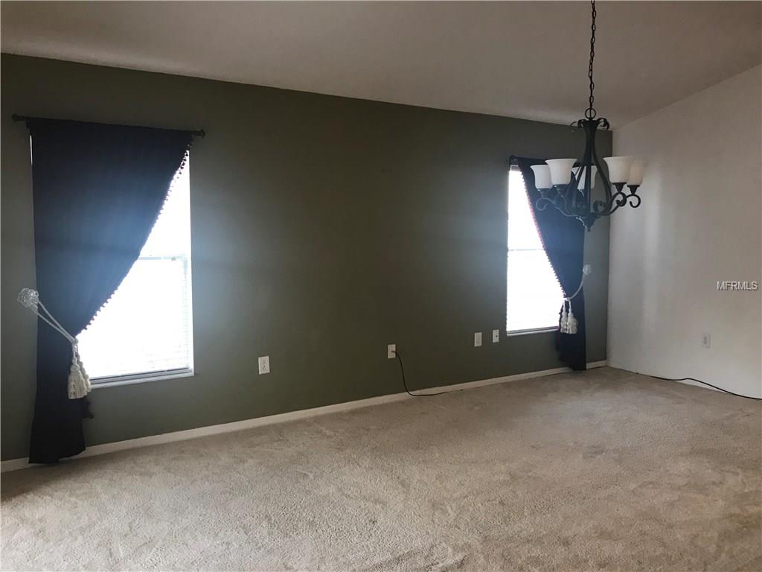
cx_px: 381
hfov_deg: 63.4
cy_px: 286
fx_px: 616
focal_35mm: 28
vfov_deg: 49.7
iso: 25
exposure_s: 1/30
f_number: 1.8
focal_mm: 3.99
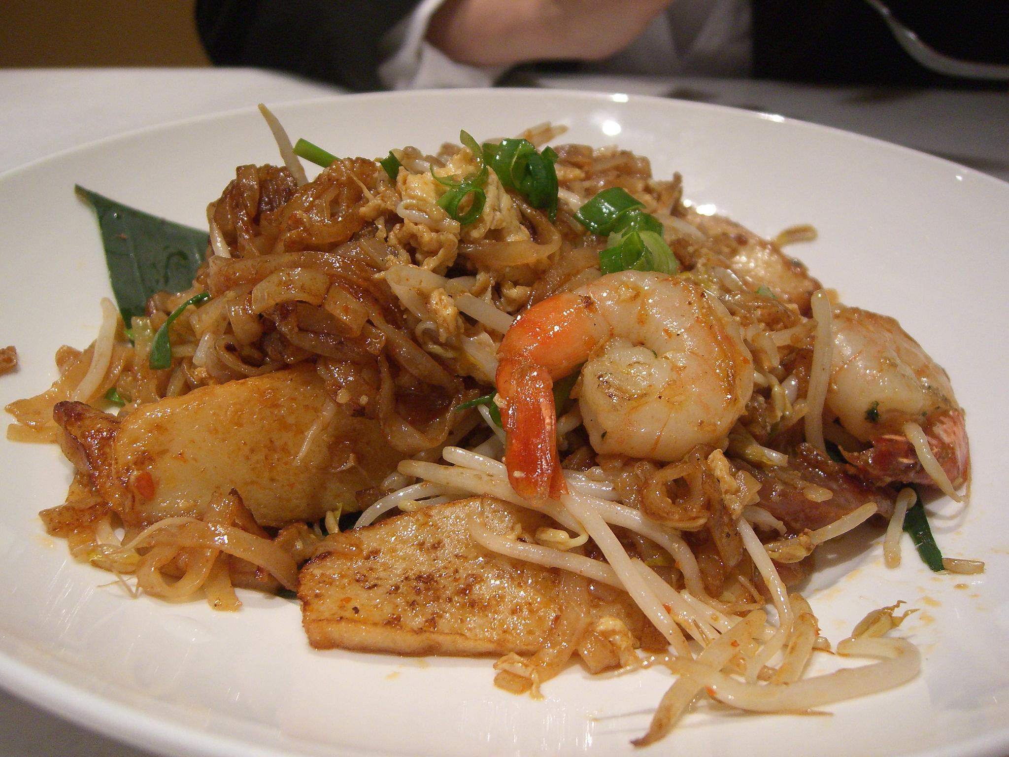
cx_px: 504
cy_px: 378
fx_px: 1108
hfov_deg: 49.0
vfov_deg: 37.7
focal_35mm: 38
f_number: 2.8
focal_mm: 7.9
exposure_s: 1/40
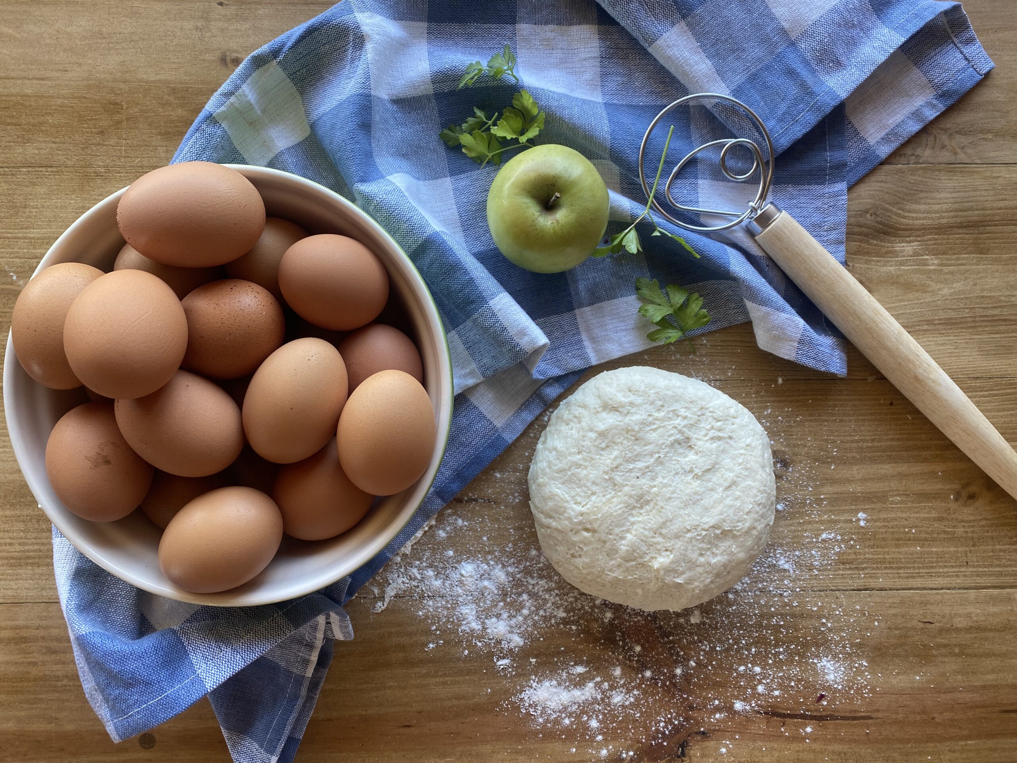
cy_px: 382
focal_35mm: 26
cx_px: 508
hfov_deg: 67.3
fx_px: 764
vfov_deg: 53.1
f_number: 1.8
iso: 64
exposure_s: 1/60
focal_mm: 4.25
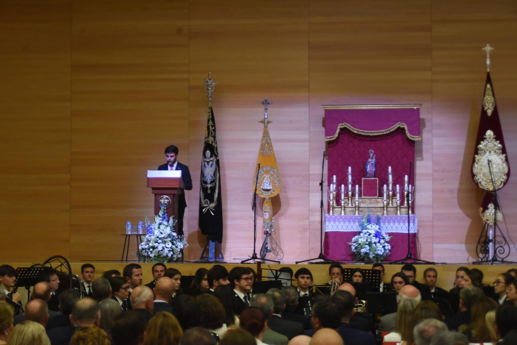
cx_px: 258
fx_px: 1121
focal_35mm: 78
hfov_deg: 26.0
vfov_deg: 17.5
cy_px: 172
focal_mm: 78
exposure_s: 1/100
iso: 3600
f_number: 5.6
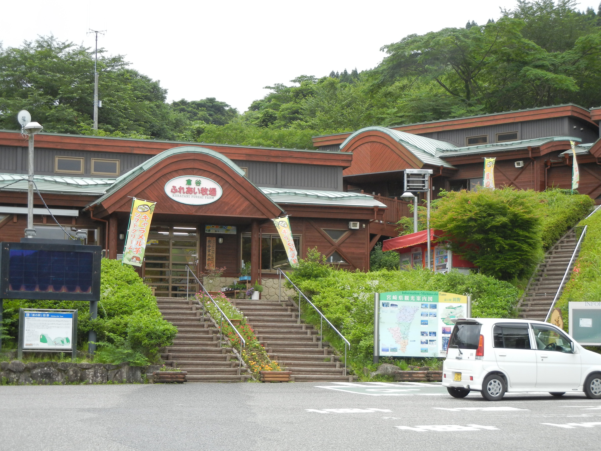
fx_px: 1337
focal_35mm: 77
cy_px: 226
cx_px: 300
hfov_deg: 25.3
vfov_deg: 19.1
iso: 160
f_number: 4.3
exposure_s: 1/88.1
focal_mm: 13.9
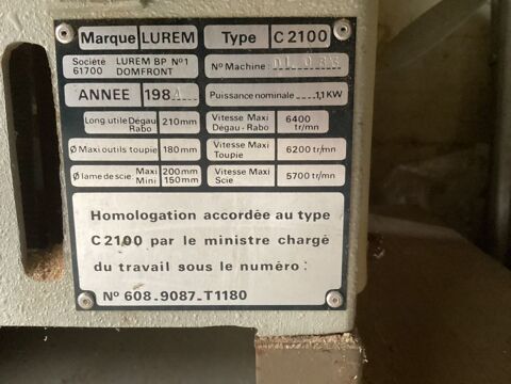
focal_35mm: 31
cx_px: 256
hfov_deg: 58.4
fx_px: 458
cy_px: 192
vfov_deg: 45.4
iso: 320
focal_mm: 3.3
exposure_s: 1/40
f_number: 2.4
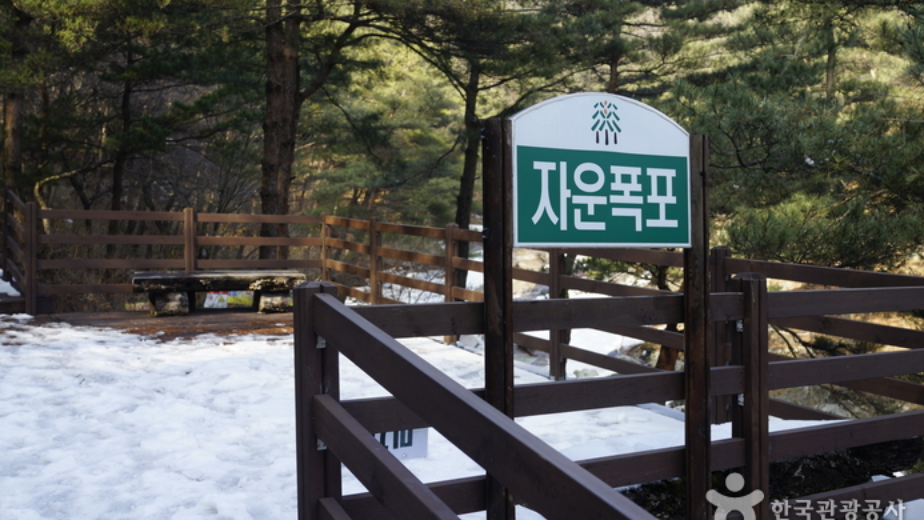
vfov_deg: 32.0
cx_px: 459
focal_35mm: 37
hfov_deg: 54.0
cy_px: 248
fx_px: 907
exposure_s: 1/100
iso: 200
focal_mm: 35
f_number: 5
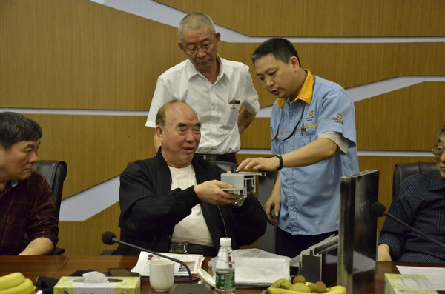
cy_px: 147
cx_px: 222
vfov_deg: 18.1
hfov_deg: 27.1
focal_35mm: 75
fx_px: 925
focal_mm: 50
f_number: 5
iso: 3600
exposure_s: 1/100
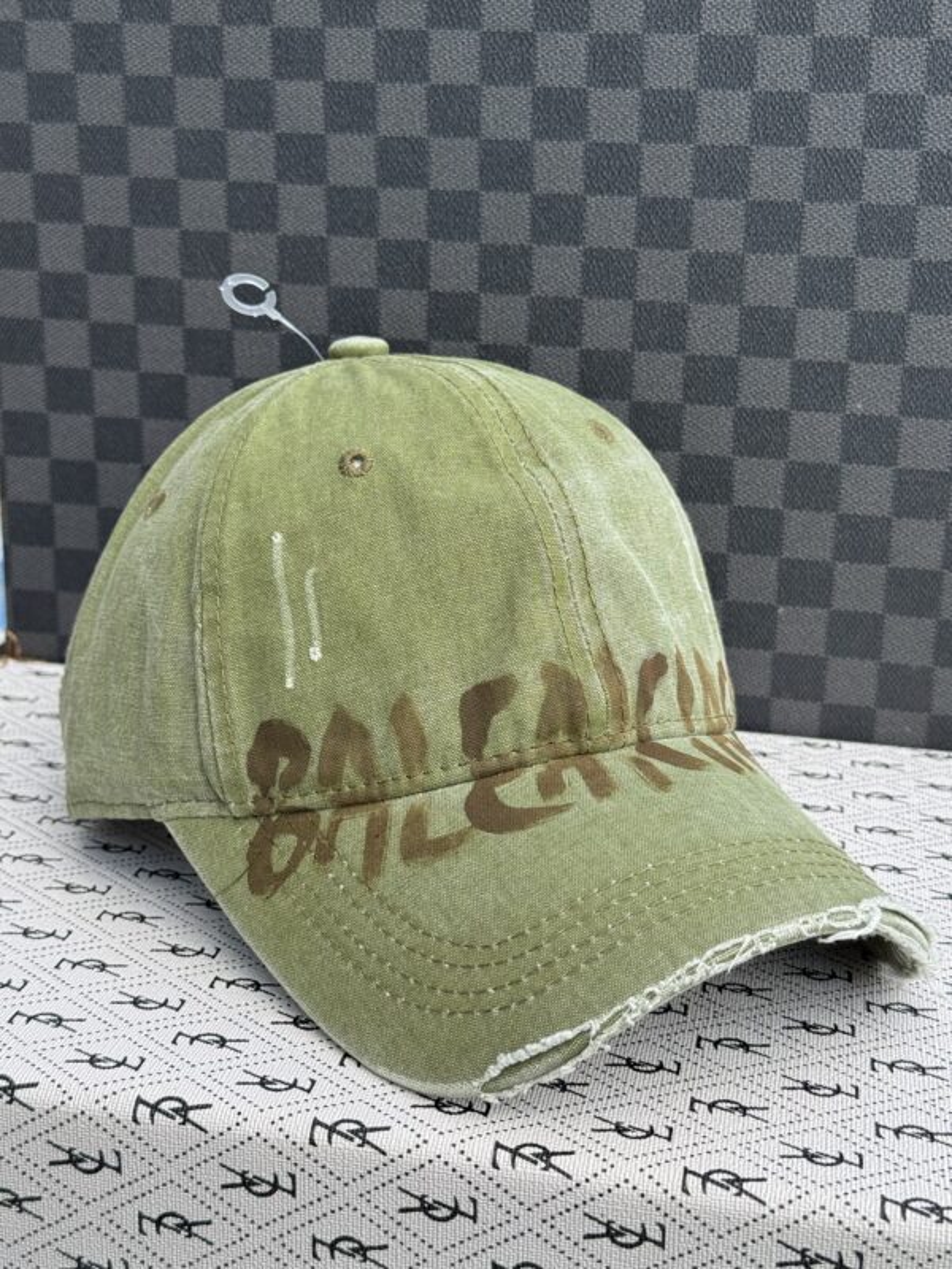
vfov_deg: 39.7
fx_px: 1760
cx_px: 476
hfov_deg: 30.3
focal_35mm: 48
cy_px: 634
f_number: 1.78
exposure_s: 1/888
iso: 64
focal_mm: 6.76
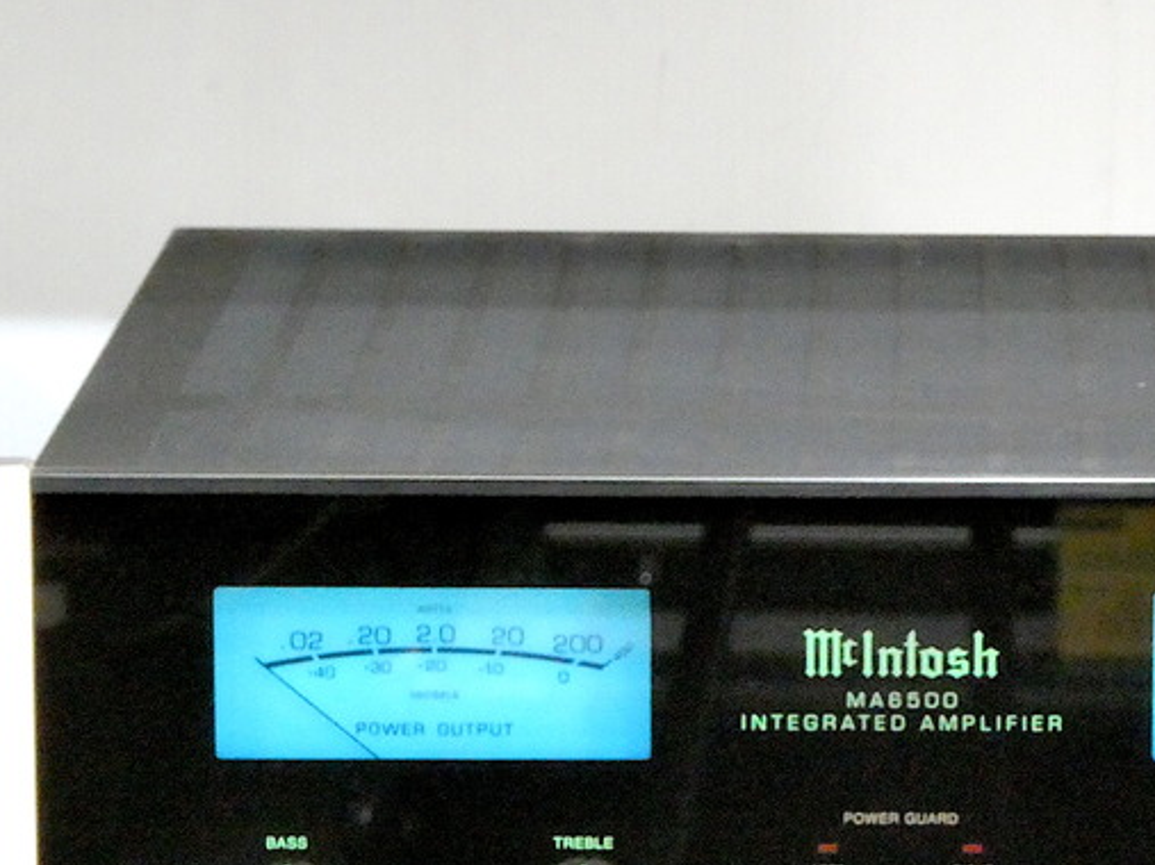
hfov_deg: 8.4
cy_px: 708
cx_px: 911
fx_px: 7839
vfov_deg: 6.3
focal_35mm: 235
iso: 1600
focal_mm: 22.3
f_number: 5.2
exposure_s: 1/25
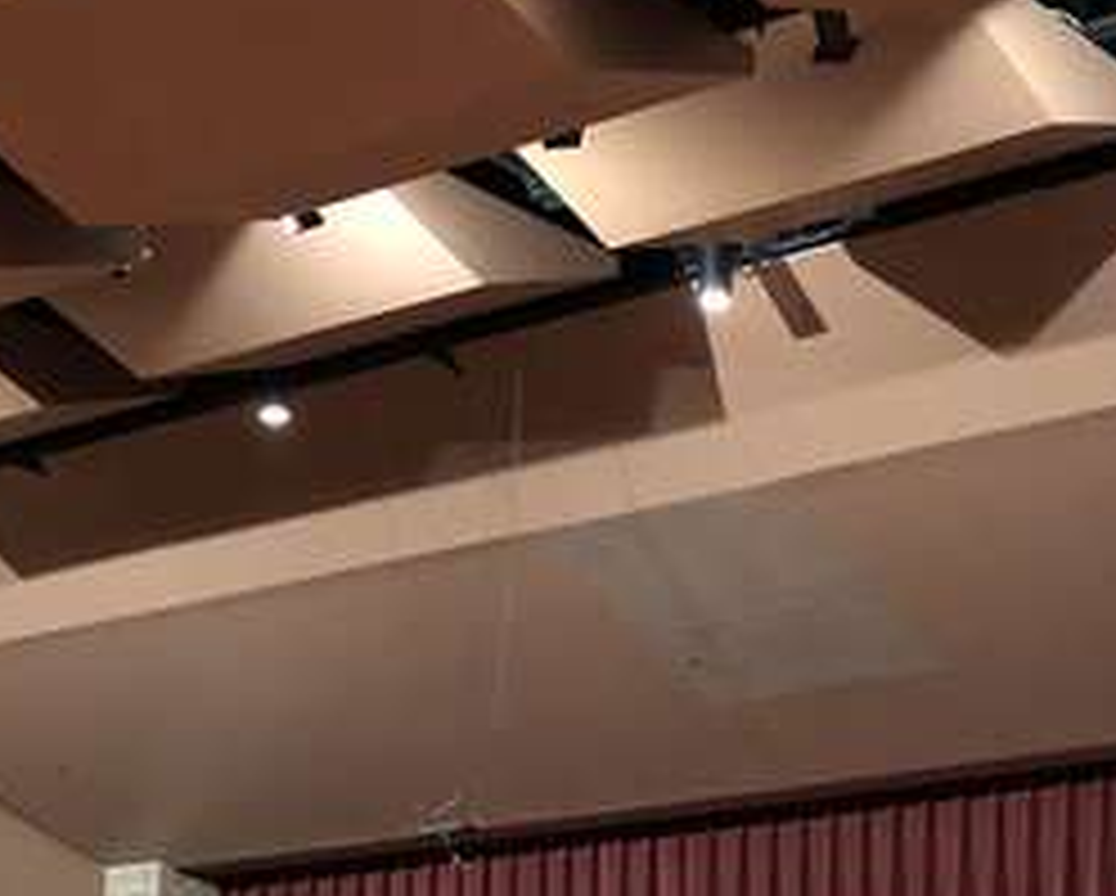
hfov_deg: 21.6
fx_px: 2910
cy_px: 1144
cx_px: 814
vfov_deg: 16.6
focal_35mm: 88
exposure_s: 1/4
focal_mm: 3.99
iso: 100
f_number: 1.8
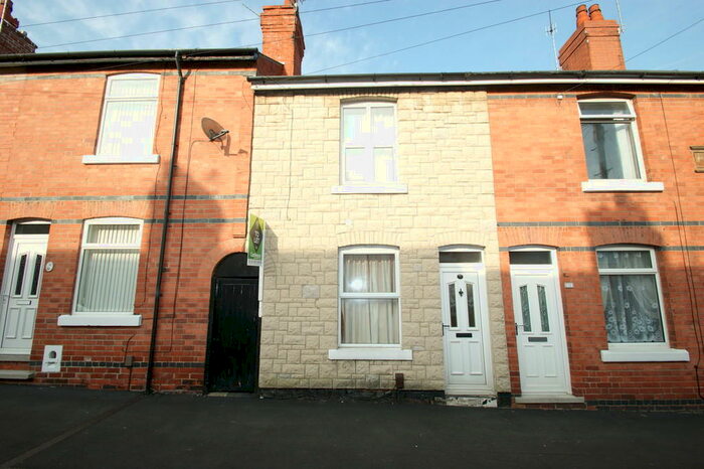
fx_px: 293
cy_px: 234
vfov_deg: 77.3
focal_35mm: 15
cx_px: 352
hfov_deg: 100.4
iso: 100
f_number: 8
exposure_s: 1/80
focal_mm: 10
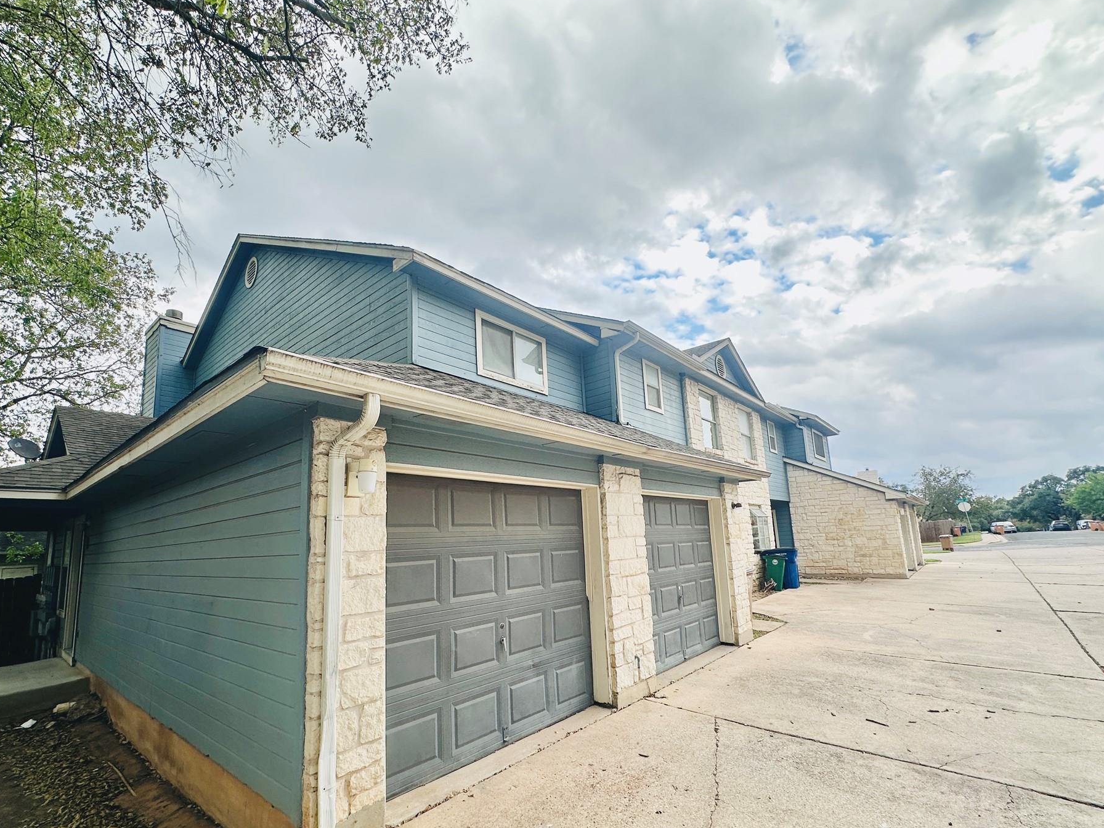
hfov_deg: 94.5
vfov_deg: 77.8
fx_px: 510
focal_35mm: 16
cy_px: 464
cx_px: 534
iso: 40
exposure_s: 1/154
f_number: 2.2
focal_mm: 2.22
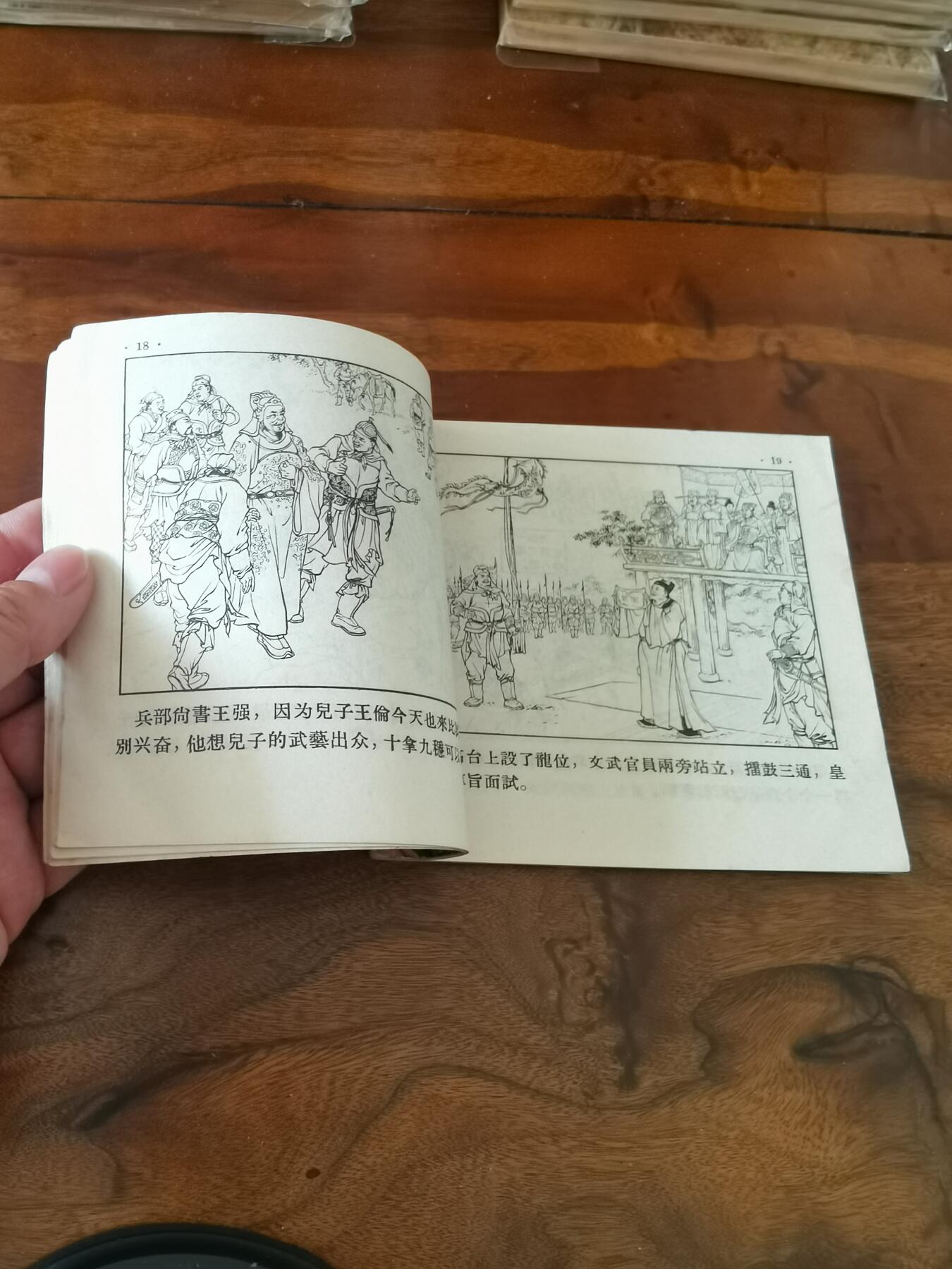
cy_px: 634
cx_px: 476
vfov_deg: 65.3
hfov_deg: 51.4
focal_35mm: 27
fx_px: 990
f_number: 2.2
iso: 200
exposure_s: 1/33.3
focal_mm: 2.26
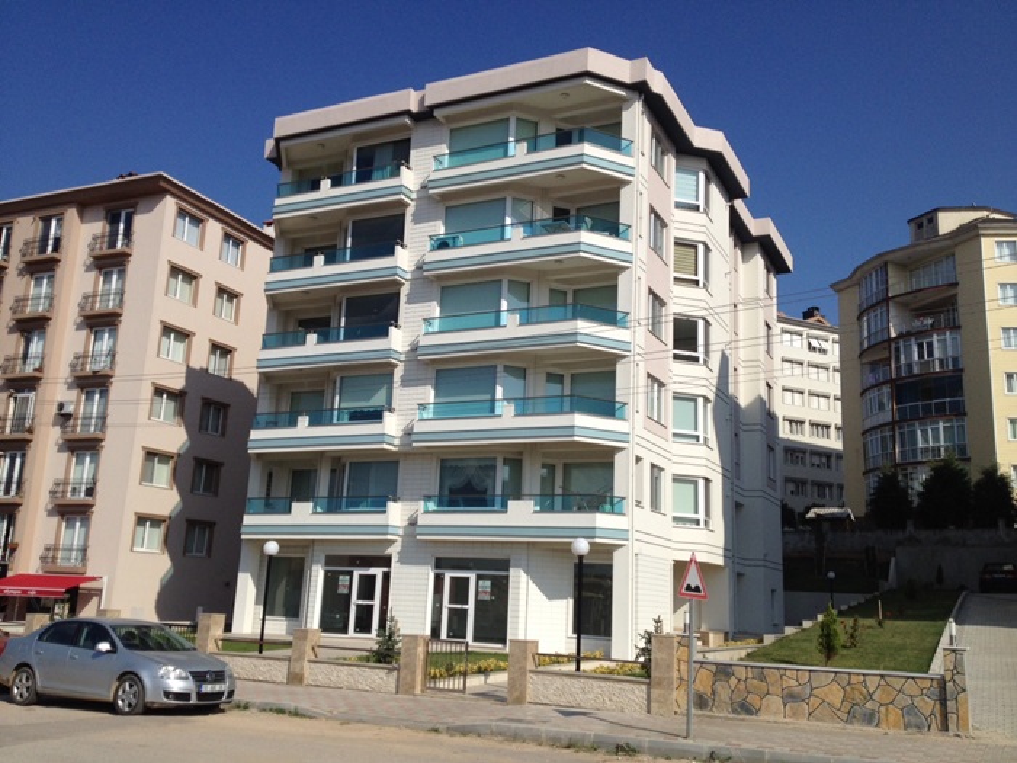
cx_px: 508
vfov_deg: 40.7
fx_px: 1028
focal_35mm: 35
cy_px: 382
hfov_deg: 52.6
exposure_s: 1/3953
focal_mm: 4.28
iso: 50
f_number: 2.4
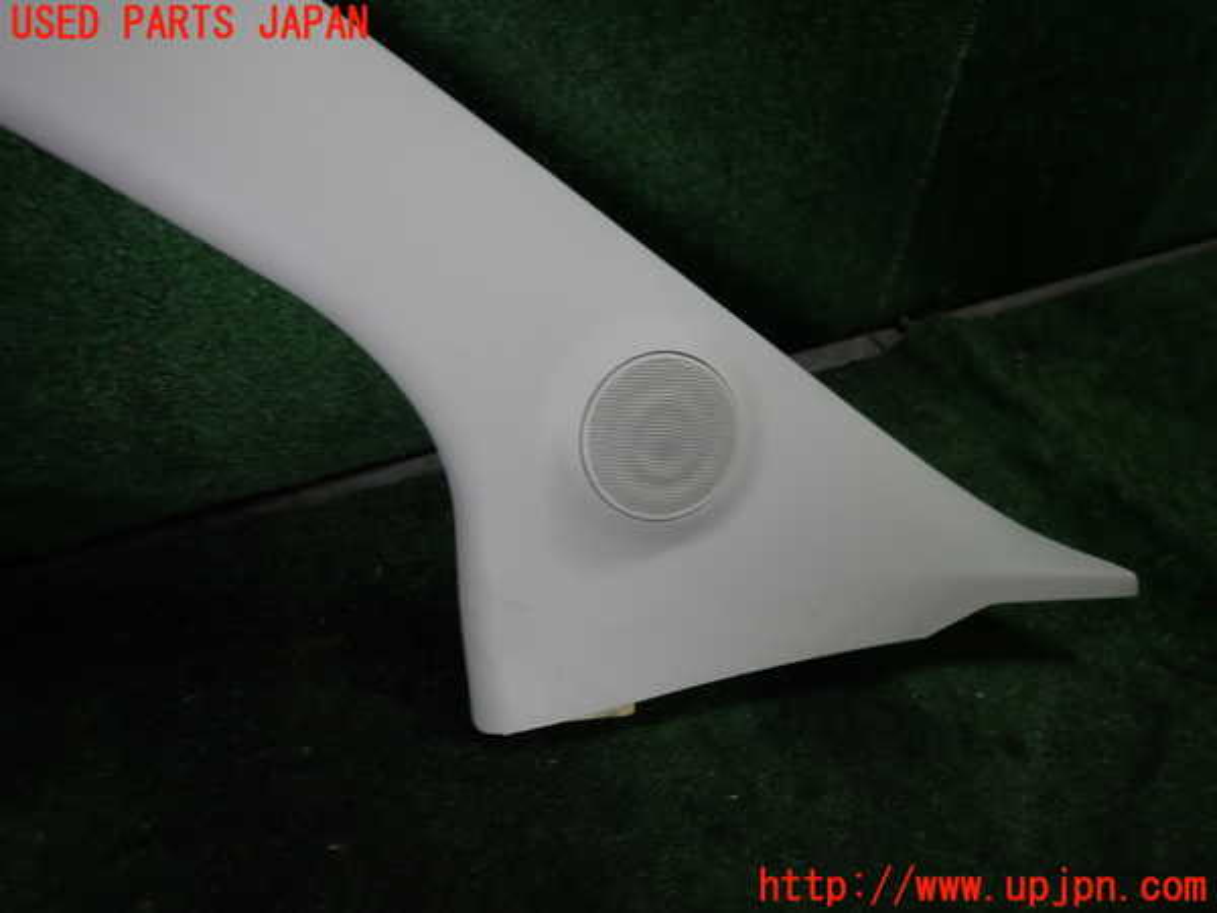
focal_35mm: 25
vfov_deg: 54.9
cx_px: 608
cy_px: 456
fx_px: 879
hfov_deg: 69.4
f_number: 2
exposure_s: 1/100
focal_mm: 4.5
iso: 100
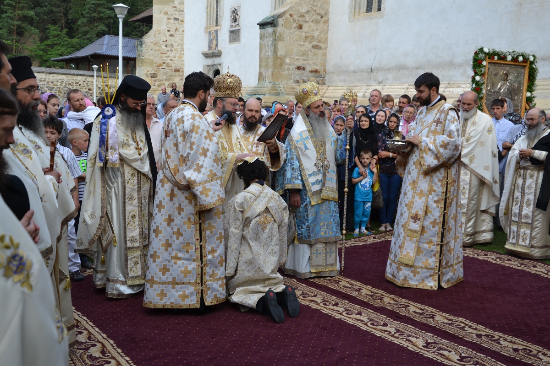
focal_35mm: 42
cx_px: 275
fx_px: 642
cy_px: 183
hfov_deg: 46.4
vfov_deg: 31.9
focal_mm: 28
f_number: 5.6
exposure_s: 1/125
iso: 140
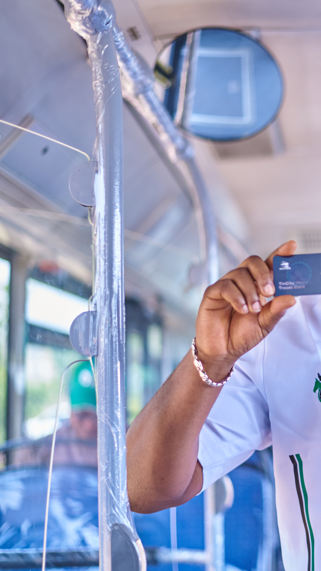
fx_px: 1195
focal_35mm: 79
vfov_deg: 26.8
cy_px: 285
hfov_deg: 14.7
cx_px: 397
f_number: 1.8
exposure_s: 1/800
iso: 800
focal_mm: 50
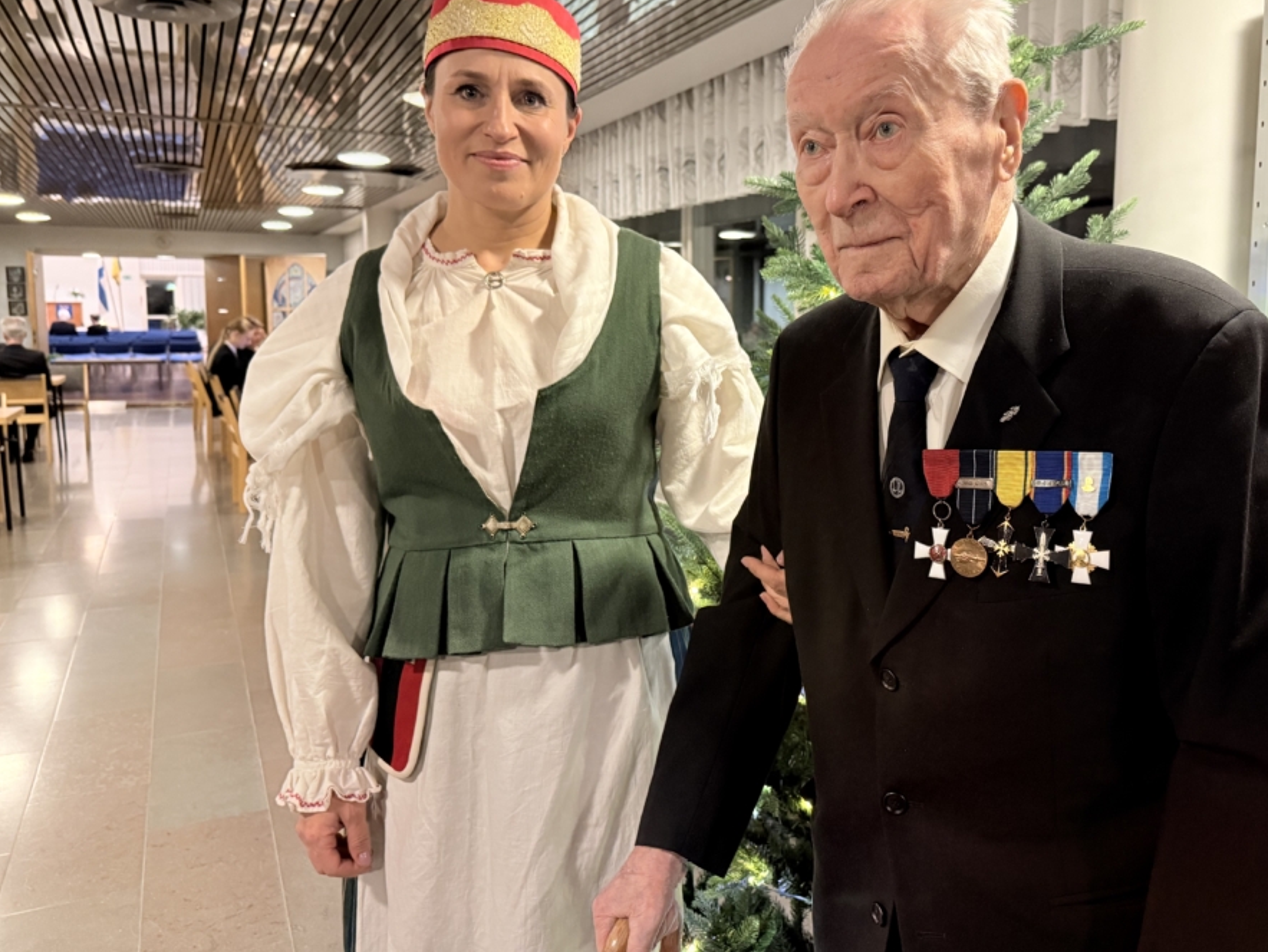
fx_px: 1026
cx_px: 737
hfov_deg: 63.1
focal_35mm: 28
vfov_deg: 49.7
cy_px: 427
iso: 640
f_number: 1.78
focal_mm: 6.76
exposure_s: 1/33
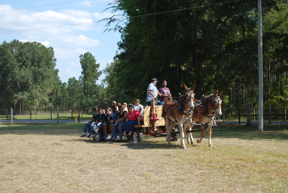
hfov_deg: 27.8
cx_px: 138
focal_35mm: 73
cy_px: 101
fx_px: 581
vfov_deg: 18.8
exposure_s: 1/200
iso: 100
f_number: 7.1
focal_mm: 45
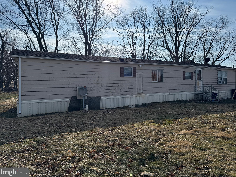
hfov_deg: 69.4
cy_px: 85
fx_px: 170
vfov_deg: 54.9
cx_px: 121
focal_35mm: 25
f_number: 1.78
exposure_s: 1/7937
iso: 80
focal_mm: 6.76
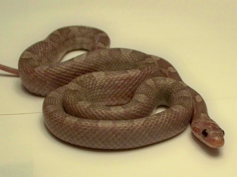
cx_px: 118
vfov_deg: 40.6
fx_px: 239
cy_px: 88
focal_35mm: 35
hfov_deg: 52.7
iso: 200
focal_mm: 7.54
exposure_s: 1/30
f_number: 2.8
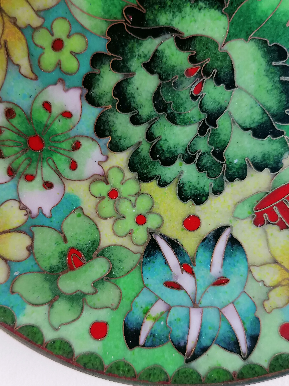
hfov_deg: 48.2
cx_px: 144
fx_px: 323
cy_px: 193
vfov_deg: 61.7
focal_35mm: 29
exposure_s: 1/50
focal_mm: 4.75
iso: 100
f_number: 1.8
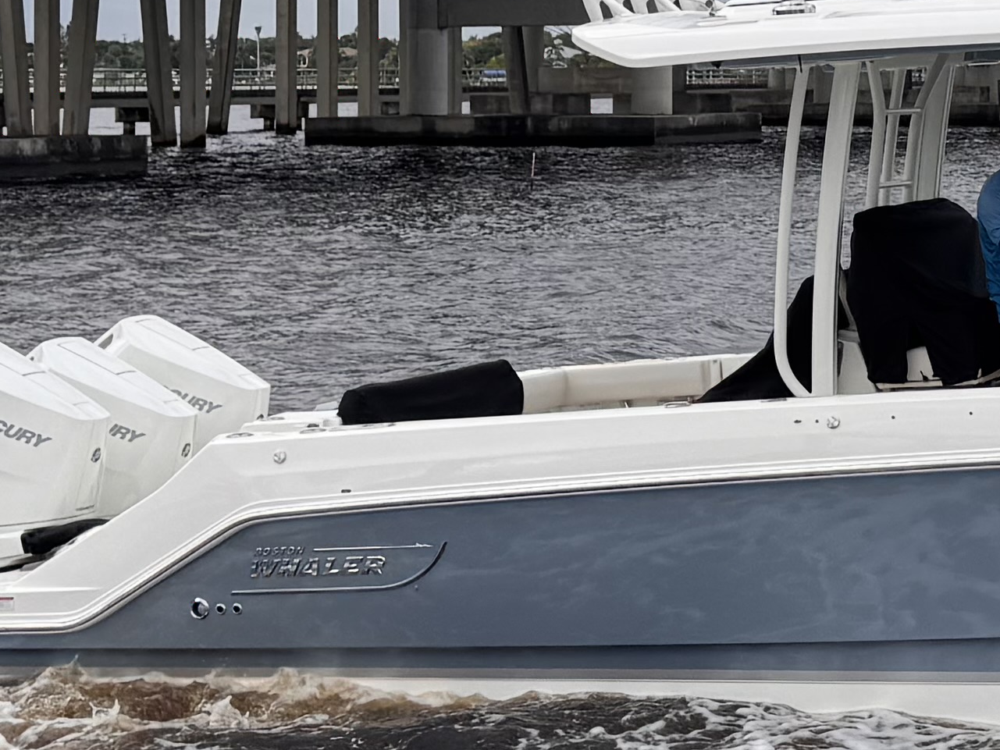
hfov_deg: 17.8
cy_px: 13
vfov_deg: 13.7
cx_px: 1068
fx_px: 3091
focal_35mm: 107
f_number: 1.78
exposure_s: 1/1172
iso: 80
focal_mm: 6.76
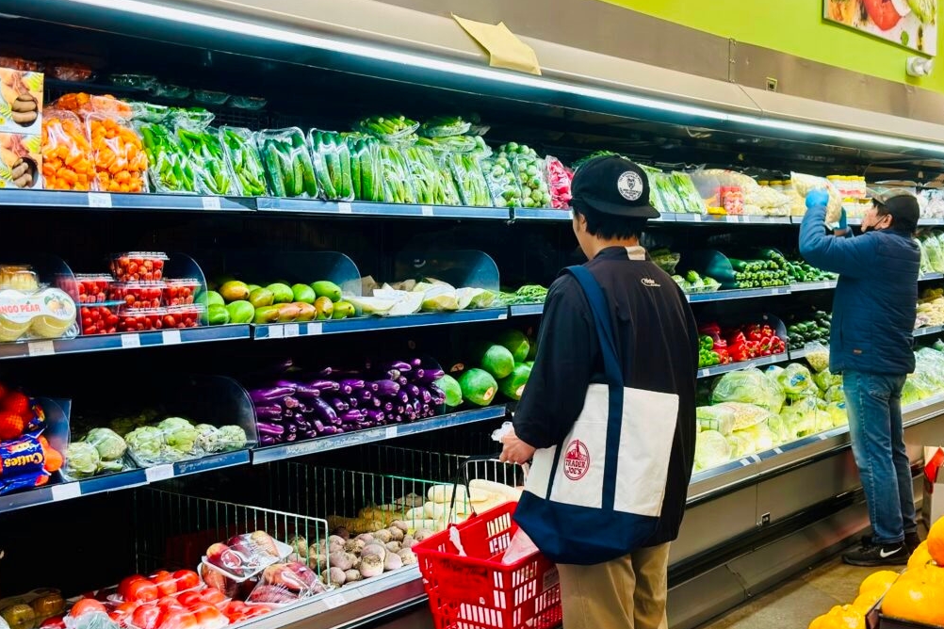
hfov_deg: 38.9
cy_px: 312
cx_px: 468
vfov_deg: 26.5
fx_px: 1337
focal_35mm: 51
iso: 80
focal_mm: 6.86
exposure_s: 1/133
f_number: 1.78
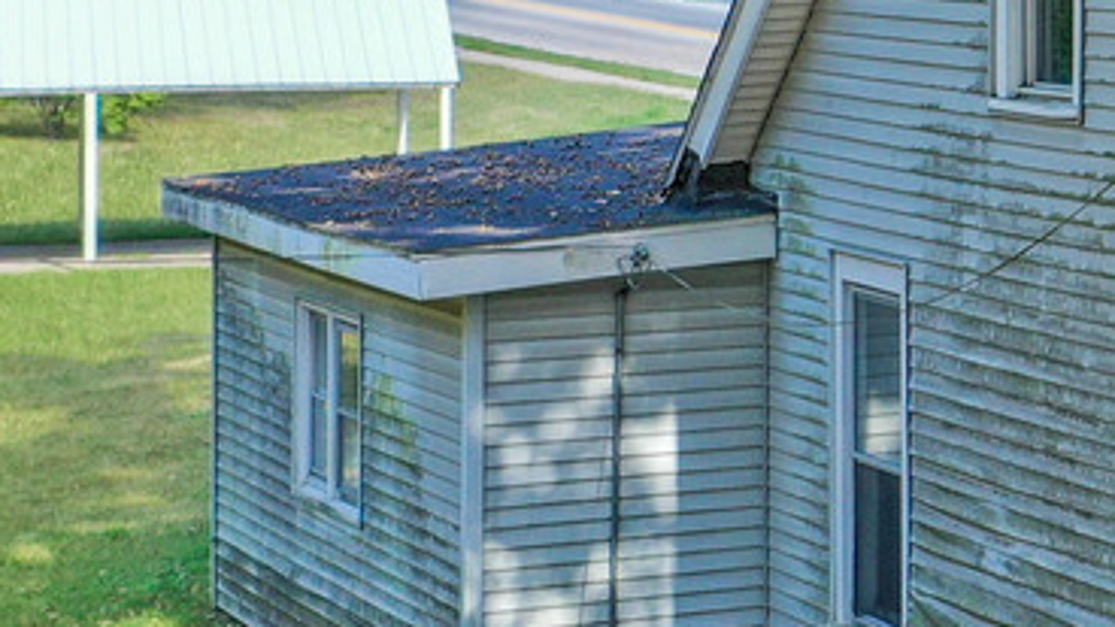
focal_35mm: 129
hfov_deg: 14.7
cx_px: 1963
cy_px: 67
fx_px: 3814
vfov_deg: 9.4
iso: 100
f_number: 3.2
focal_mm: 10.26
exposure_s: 1/320
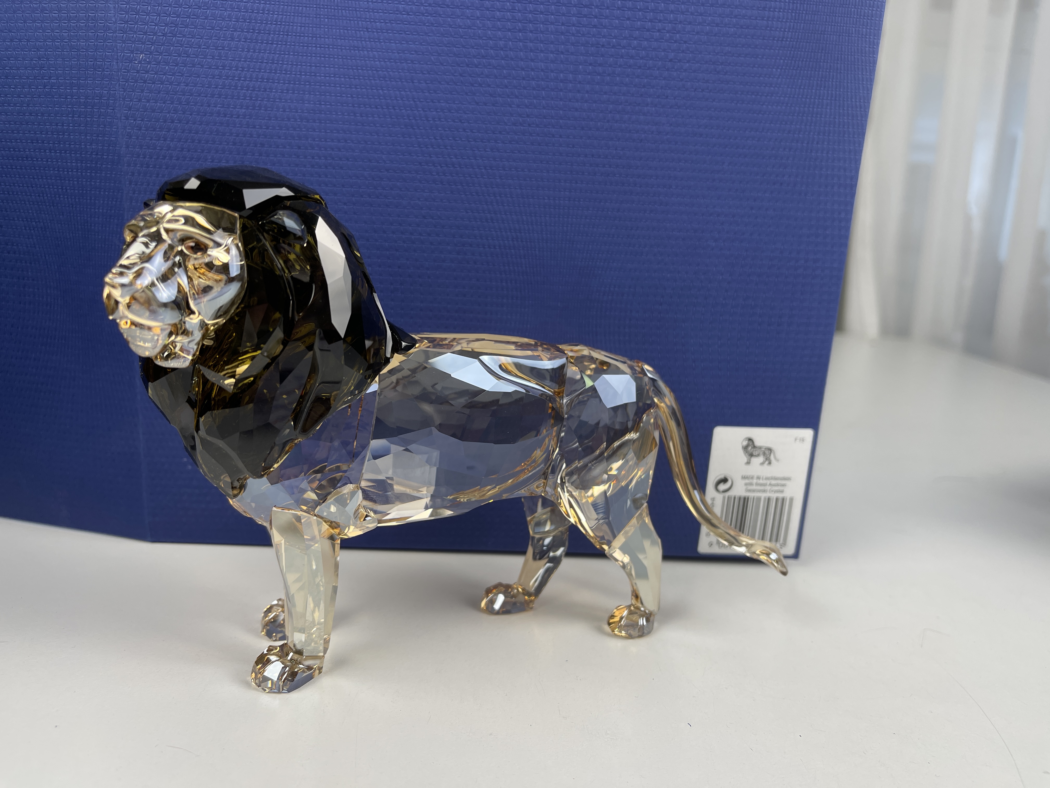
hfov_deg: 69.4
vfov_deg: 54.9
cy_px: 394
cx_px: 525
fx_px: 758
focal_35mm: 25
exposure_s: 1/100
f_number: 1.6
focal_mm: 5.1
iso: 40
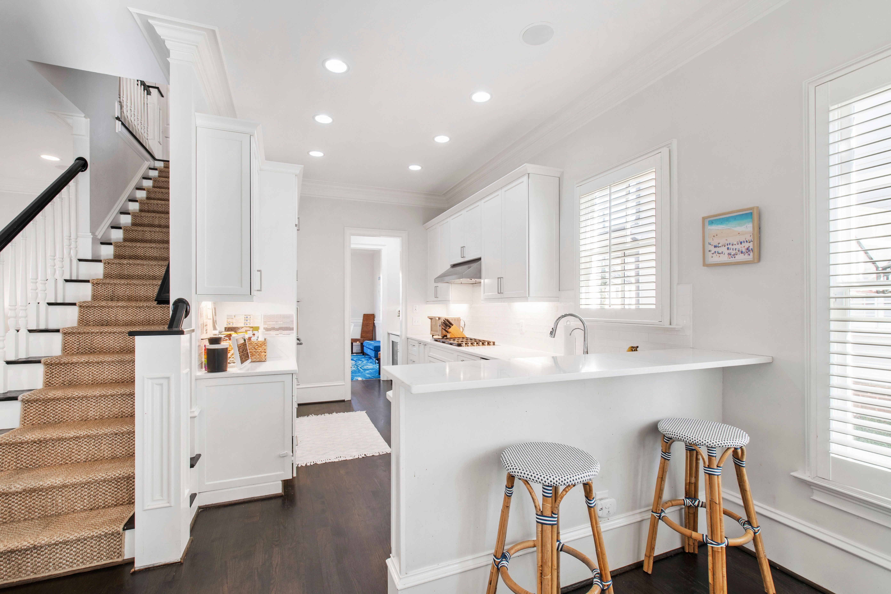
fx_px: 371
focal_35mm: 15
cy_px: 297
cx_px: 446
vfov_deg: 77.3
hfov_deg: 100.4
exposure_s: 1/3
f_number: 8
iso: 100
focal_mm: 10
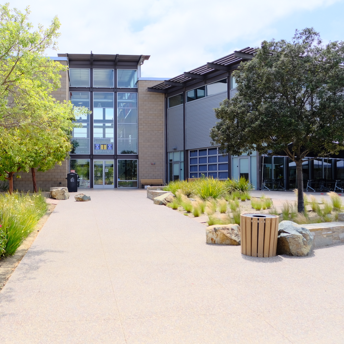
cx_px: 114
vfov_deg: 52.5
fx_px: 349
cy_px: 172
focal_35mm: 31
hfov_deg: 51.5
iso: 160
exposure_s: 1/1000
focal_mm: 16
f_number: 2.5
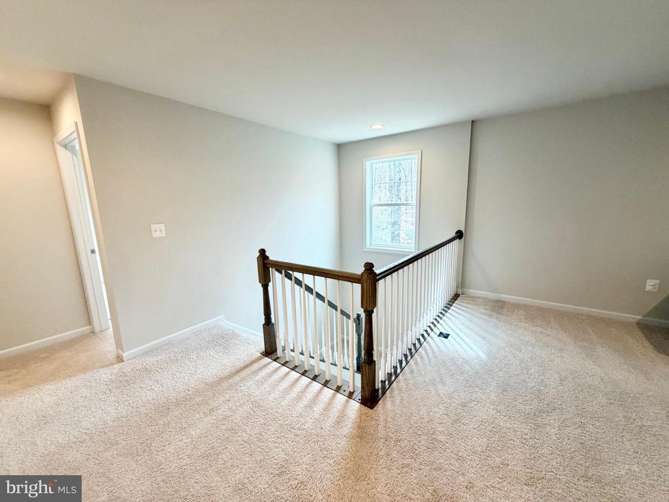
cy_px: 251
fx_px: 271
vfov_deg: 85.7
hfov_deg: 102.1
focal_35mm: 14
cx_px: 334
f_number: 2.2
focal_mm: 2.22
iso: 200
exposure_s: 1/120
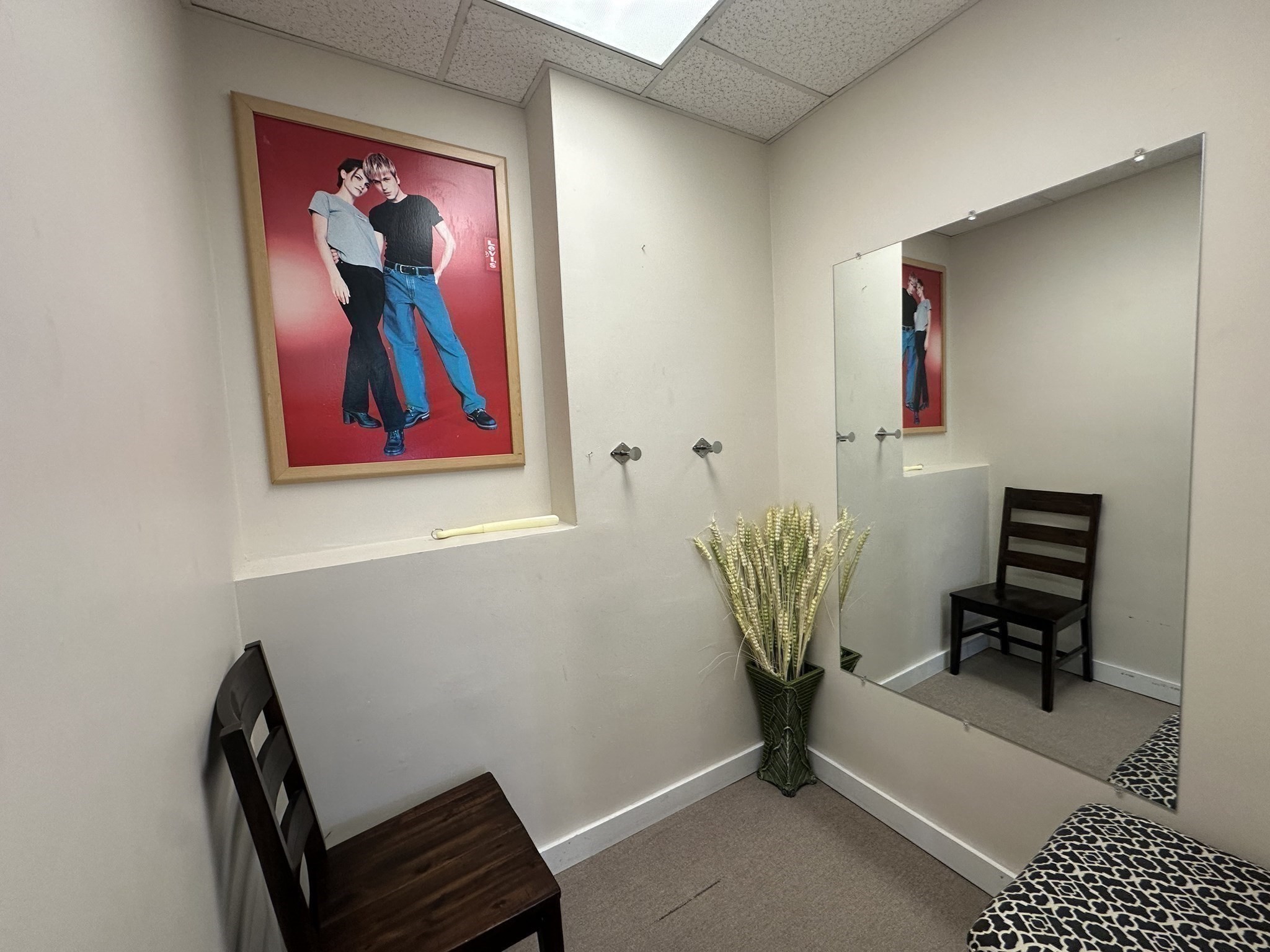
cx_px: 635
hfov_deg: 102.1
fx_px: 514
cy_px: 476
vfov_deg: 85.7
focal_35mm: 14
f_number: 2.2
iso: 160
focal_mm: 2.22
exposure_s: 1/120
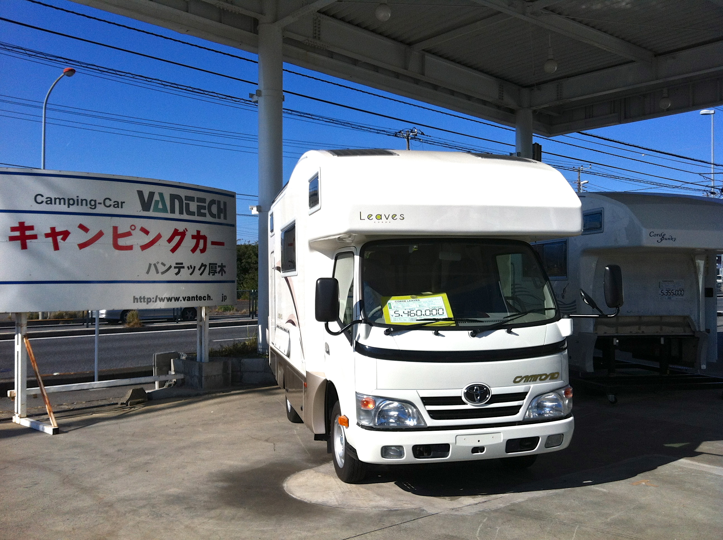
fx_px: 730
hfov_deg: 52.7
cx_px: 362
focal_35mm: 35
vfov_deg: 40.6
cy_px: 270
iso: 80
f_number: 2.8
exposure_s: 1/2155
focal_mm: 3.85
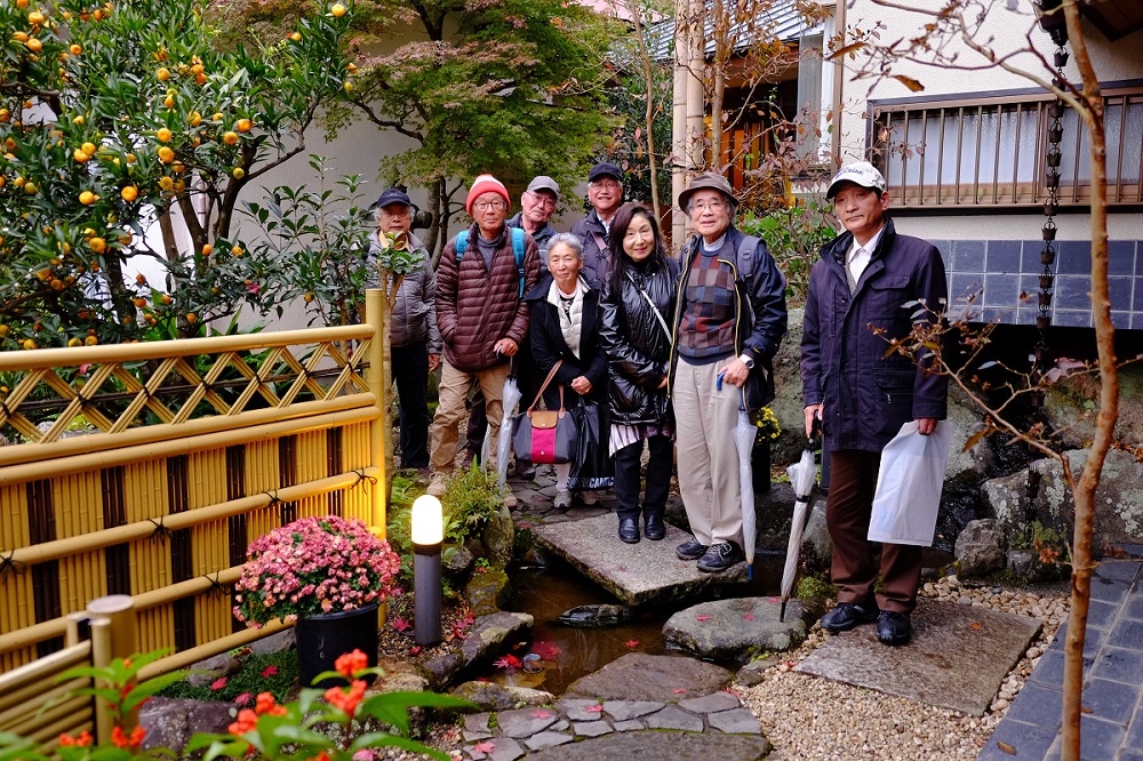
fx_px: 984
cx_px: 572
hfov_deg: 60.3
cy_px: 380
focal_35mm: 31
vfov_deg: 42.3
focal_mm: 20.5
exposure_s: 1/30
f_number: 3.2
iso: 400
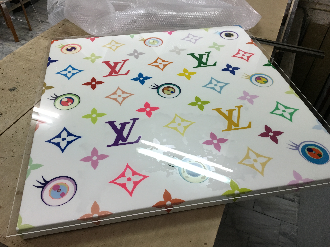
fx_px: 276
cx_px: 165
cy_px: 124
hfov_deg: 61.7
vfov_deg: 48.2
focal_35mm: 29
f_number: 2.2
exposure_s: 1/30
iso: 40
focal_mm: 4.15
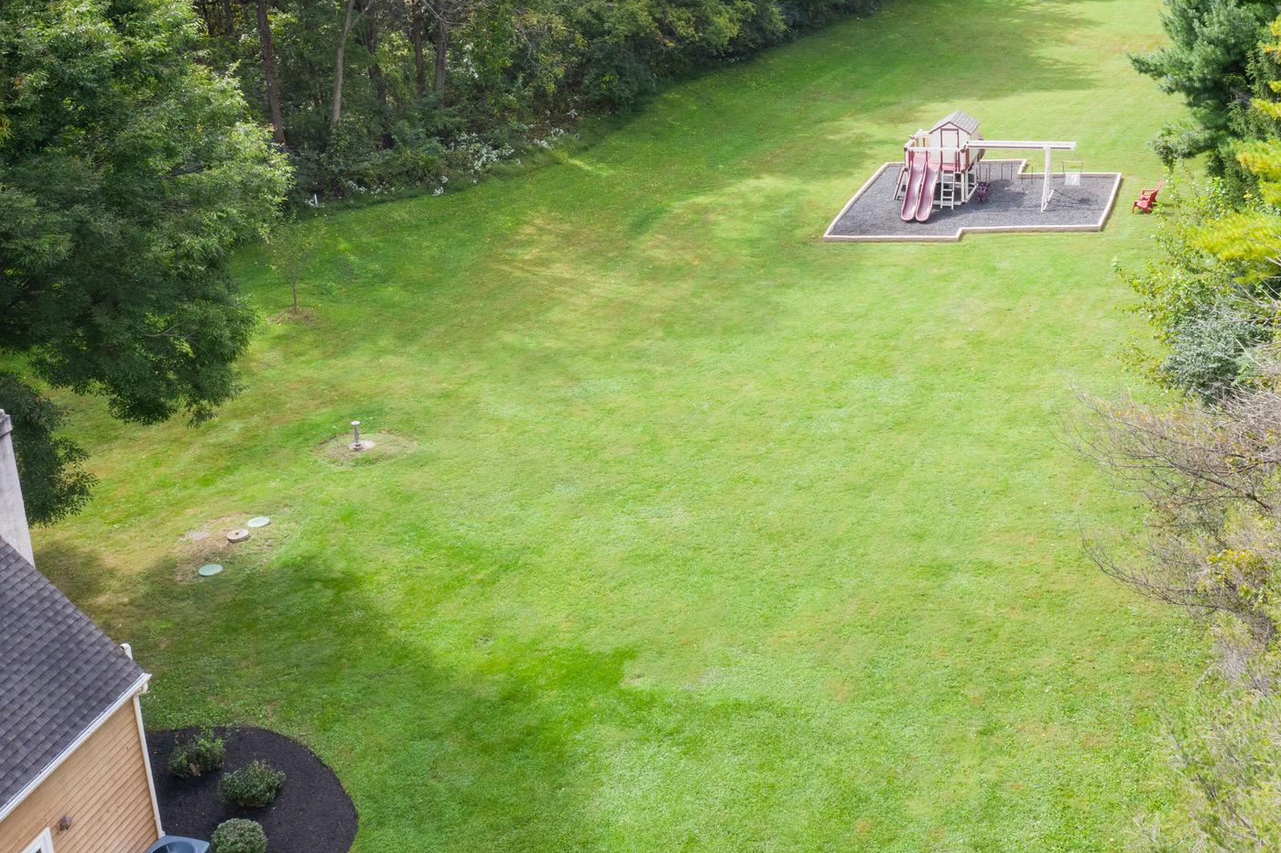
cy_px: 248
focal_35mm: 41
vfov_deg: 32.2
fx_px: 1458
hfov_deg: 47.3
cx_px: 718
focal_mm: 10.26
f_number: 8
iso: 400
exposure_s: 1/240
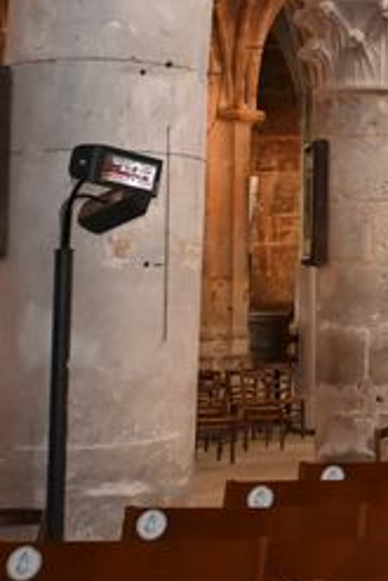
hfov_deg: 11.6
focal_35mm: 102
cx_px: 861
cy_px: 136
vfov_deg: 19.8
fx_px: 1647
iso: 5000
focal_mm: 24
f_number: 4
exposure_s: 1/60
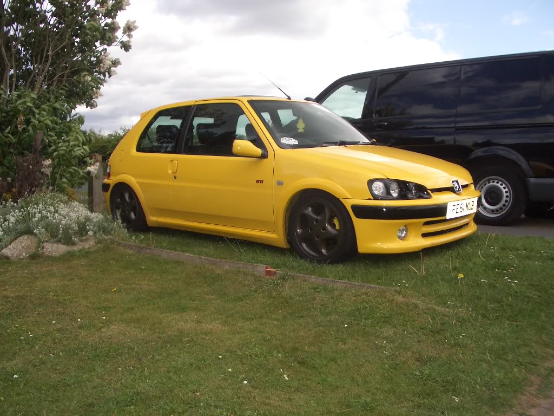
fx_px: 560
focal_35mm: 35
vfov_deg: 40.7
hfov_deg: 52.6
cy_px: 208
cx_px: 277
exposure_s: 1/640
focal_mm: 5.8
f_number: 4.3
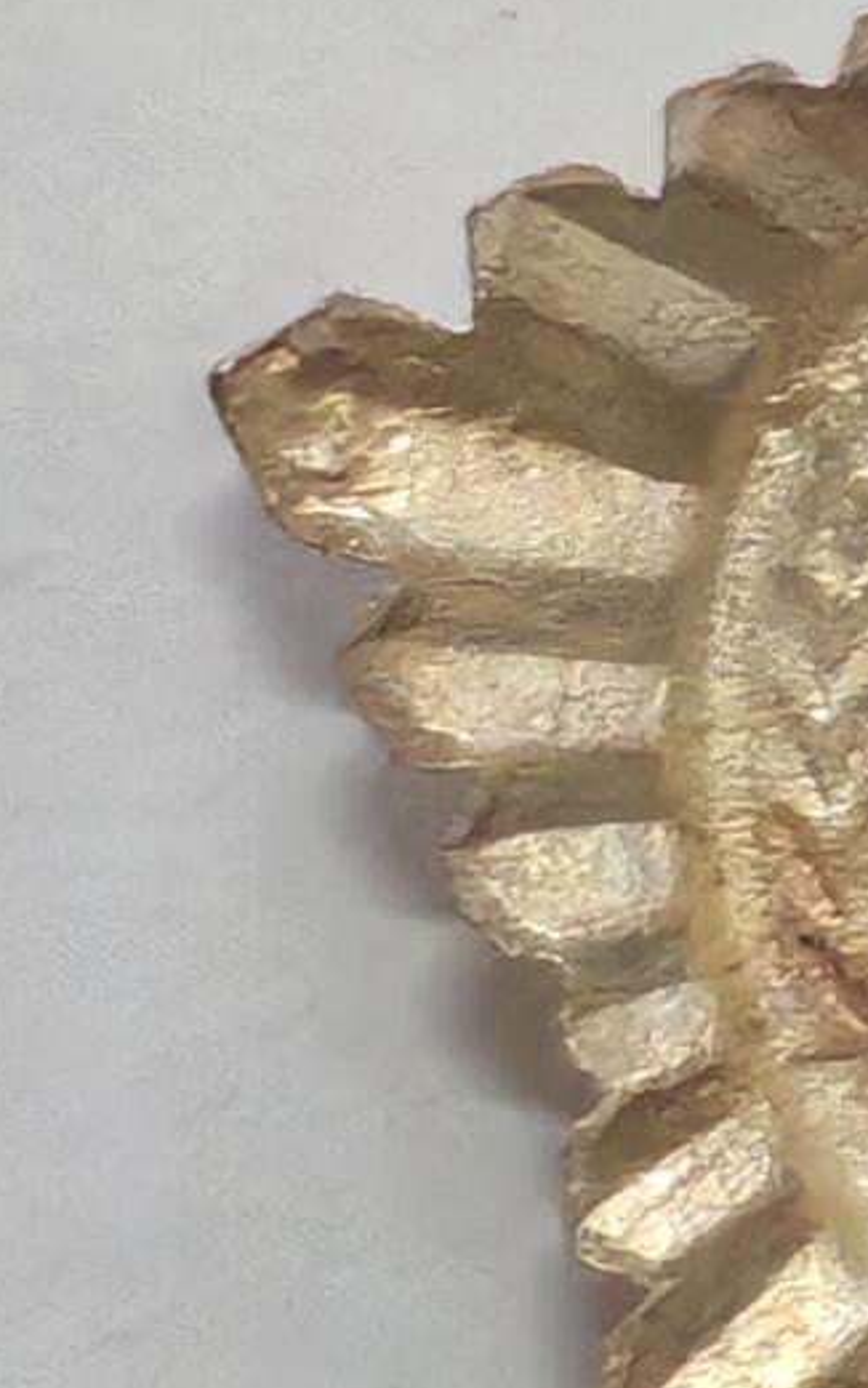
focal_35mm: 377
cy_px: 376
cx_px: 1398
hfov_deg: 3.5
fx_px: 14257
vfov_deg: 5.6
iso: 640
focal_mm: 5.52
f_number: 1.95
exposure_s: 1/33
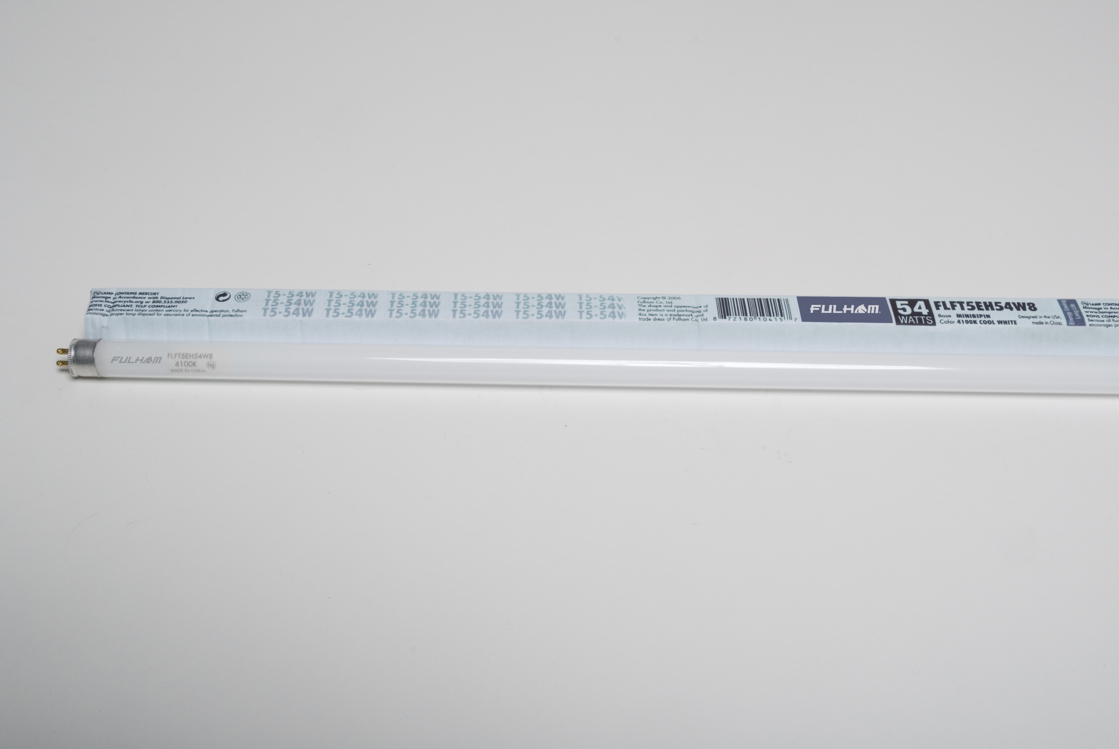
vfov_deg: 30.9
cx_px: 595
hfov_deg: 44.9
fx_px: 1355
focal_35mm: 44
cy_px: 364
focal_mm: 27
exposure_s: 1/200
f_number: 20
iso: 100
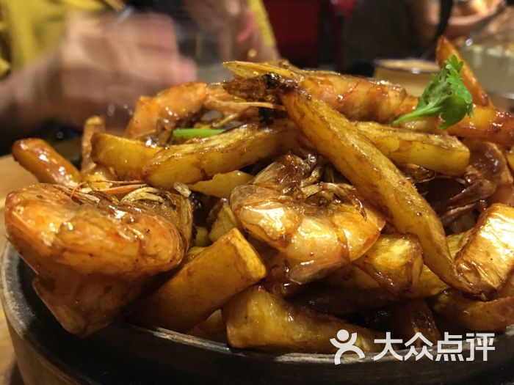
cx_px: 257
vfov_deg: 48.2
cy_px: 192
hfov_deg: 61.7
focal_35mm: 29
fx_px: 431
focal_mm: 4.15
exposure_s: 1/4
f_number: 2.2
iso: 100
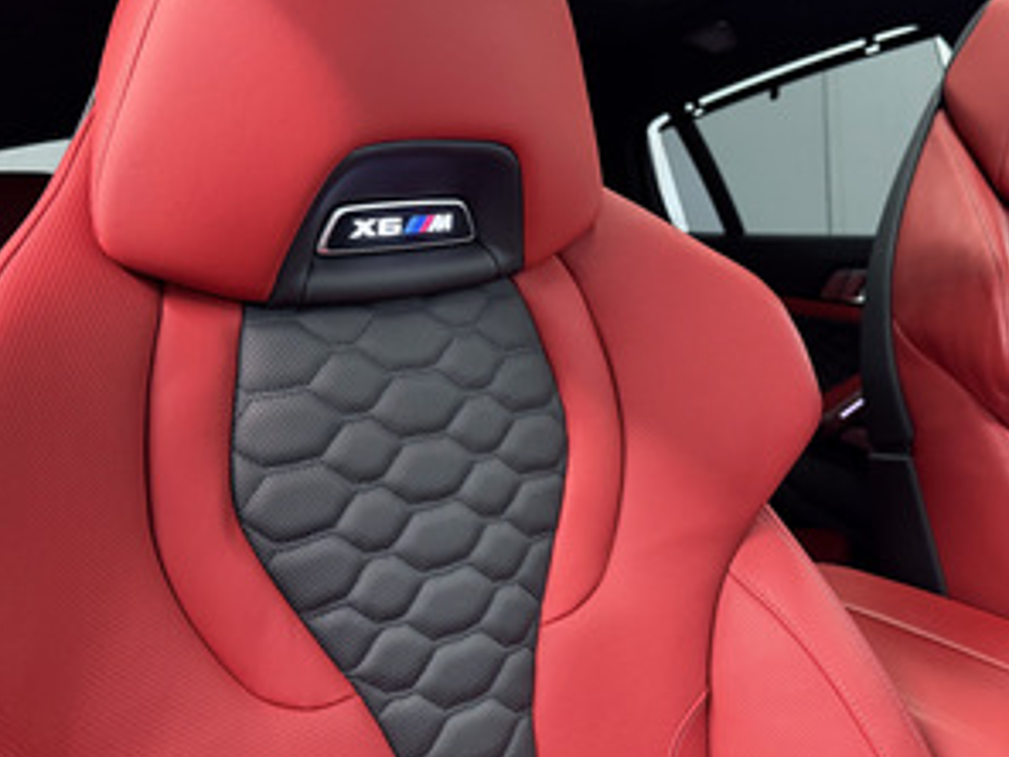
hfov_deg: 53.7
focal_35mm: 34
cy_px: 356
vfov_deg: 41.8
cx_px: 579
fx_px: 991
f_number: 1.8
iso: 800
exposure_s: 1/50
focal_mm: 6.76
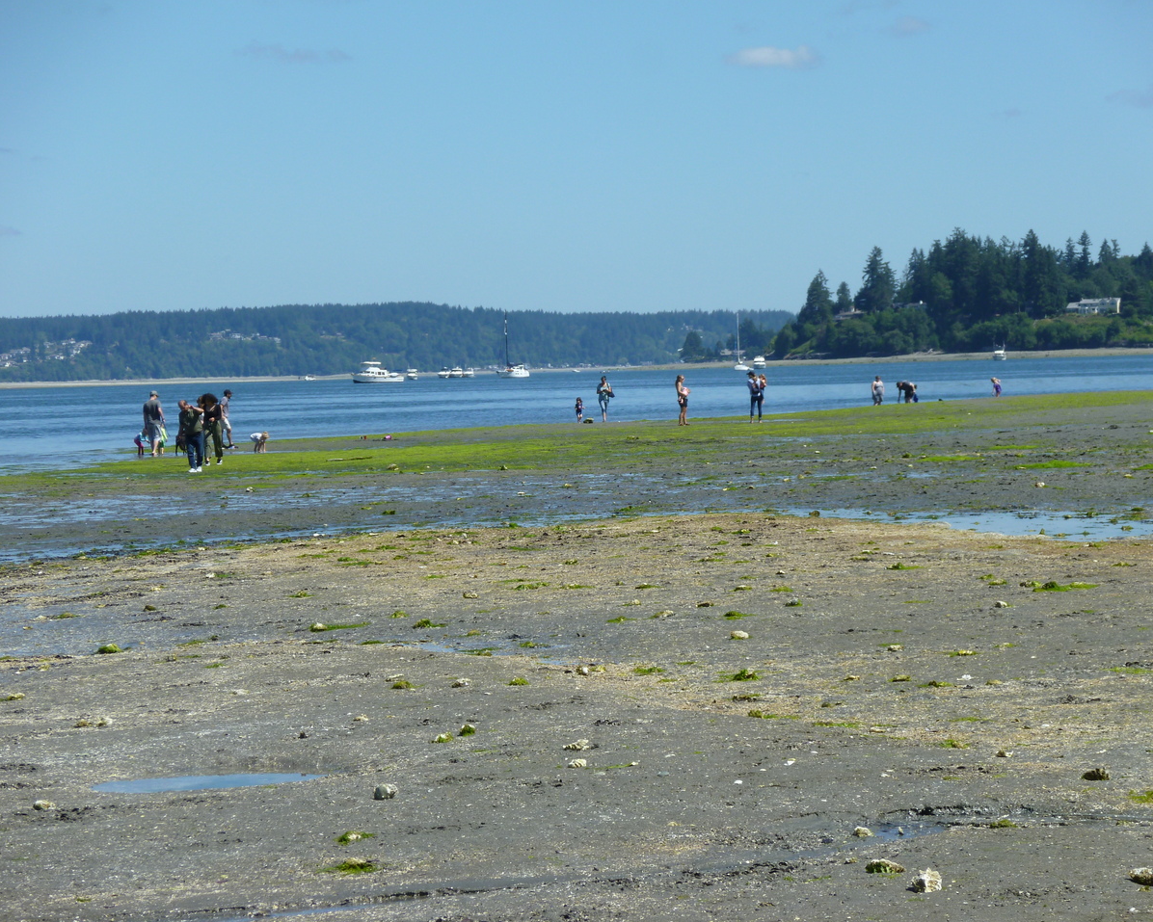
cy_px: 461
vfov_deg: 13.2
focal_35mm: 117
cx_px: 598
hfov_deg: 16.4
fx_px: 3993
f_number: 5.3
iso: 80
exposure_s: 1/320
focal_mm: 20.2
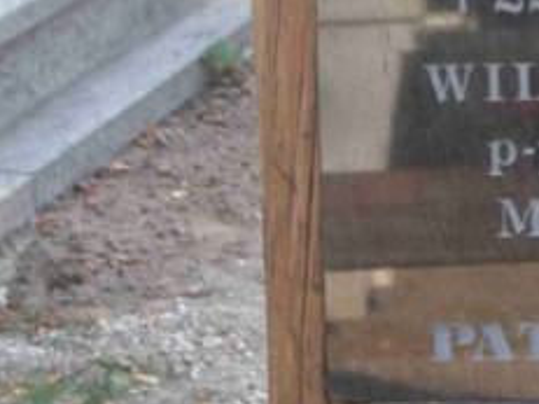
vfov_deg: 9.3
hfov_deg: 12.3
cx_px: 595
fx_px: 2459
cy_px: -77
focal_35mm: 158
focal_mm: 9.4
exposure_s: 1/50
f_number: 3.6
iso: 100
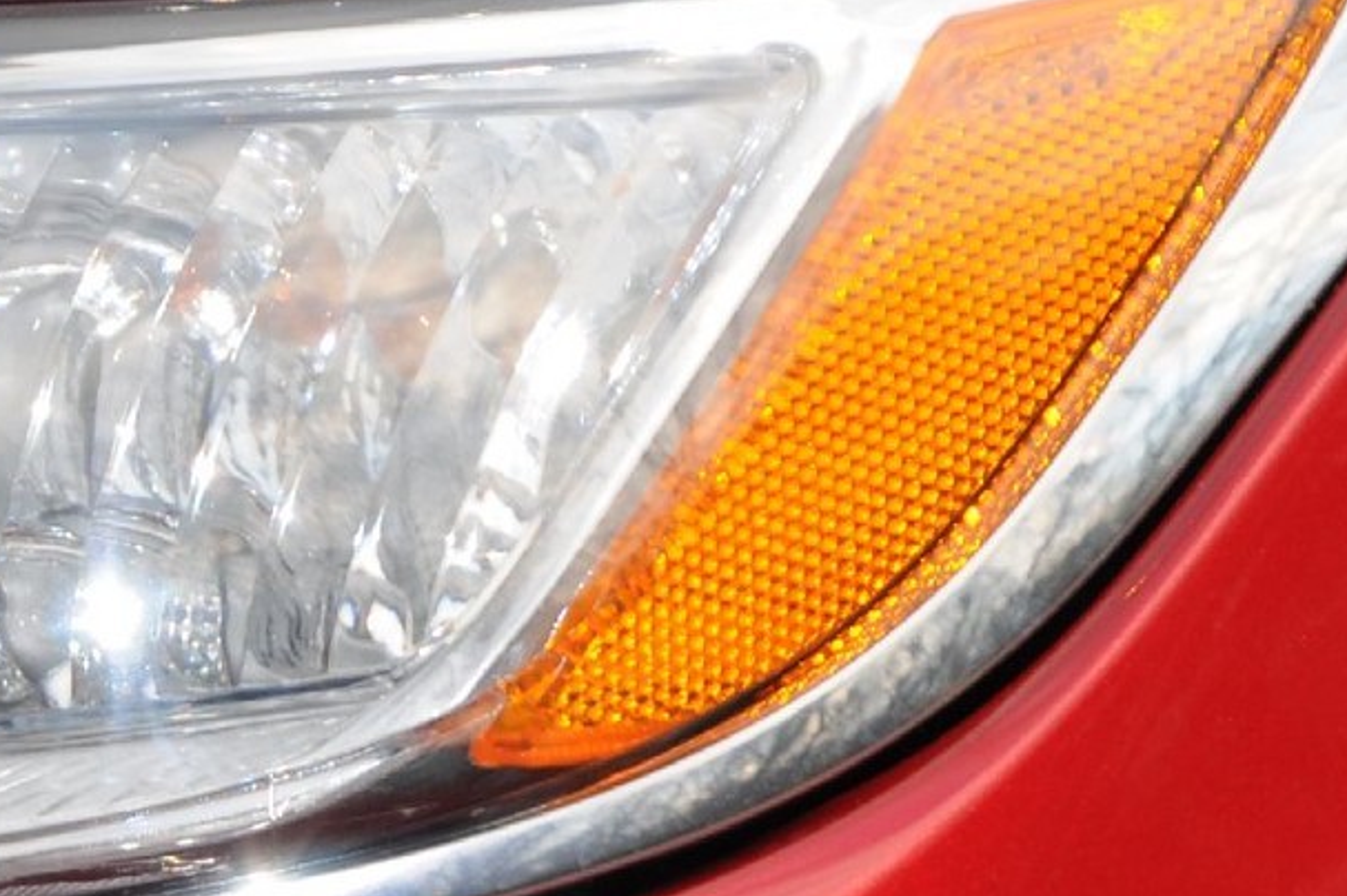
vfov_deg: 2.4
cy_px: 522
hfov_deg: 3.6
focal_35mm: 568
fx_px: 21240
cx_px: -770
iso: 200
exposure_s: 1/60
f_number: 8
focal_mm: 92
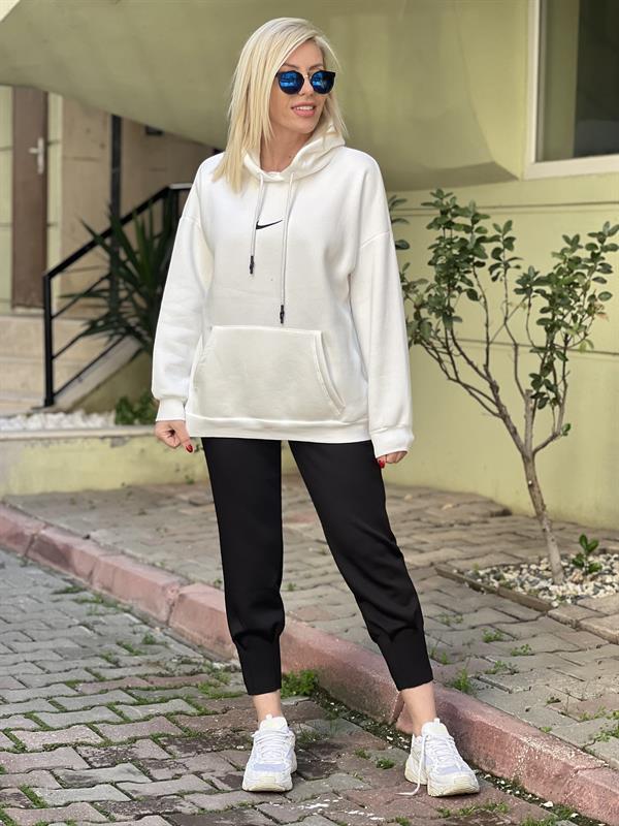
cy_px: 413
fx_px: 1836
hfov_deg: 19.1
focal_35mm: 77
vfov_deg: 25.3
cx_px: 310
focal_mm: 9
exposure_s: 1/121
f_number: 2.8
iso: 64
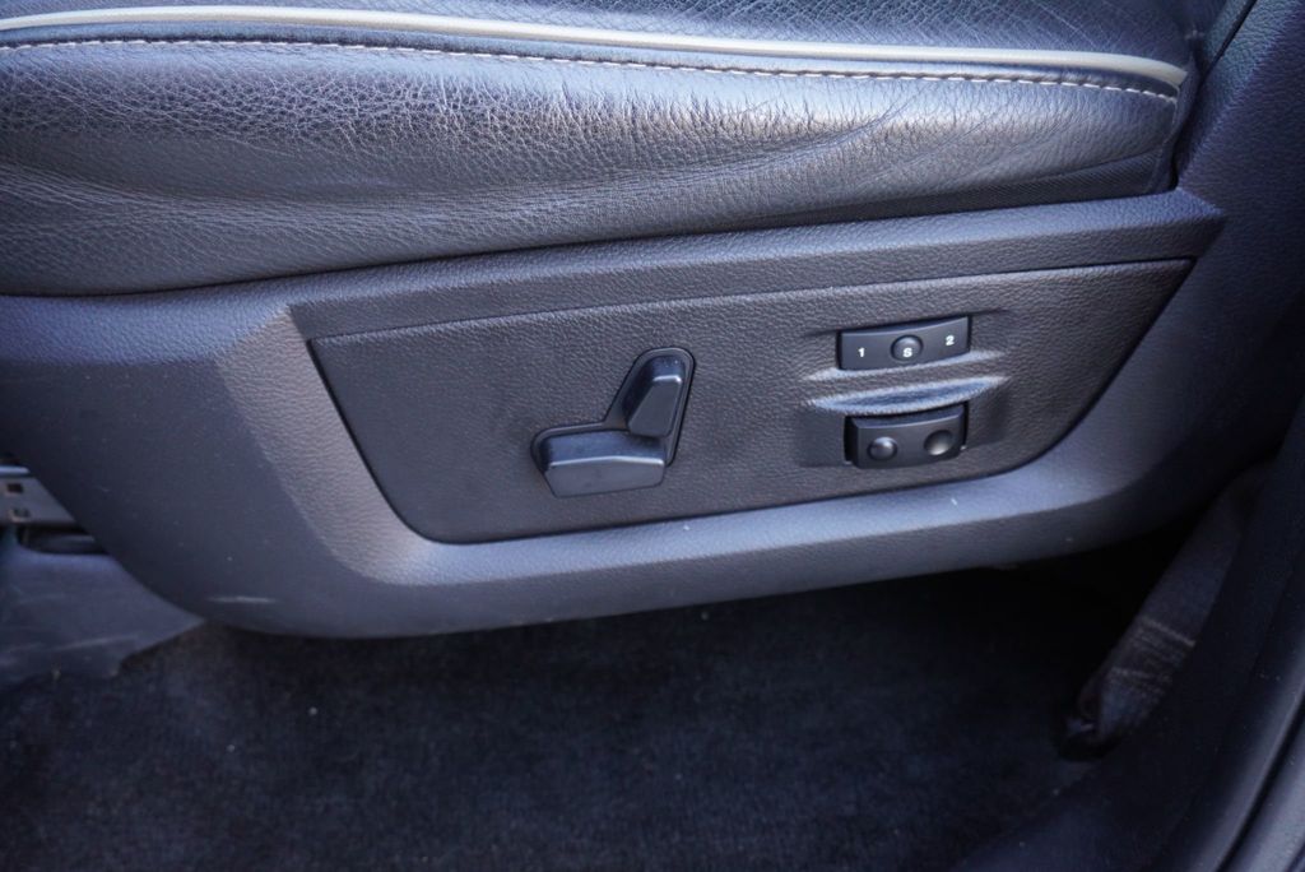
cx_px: 652
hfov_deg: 53.1
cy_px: 436
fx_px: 1306
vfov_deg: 36.9
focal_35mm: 36
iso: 1000
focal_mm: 24
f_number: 4.5
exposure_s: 1/60
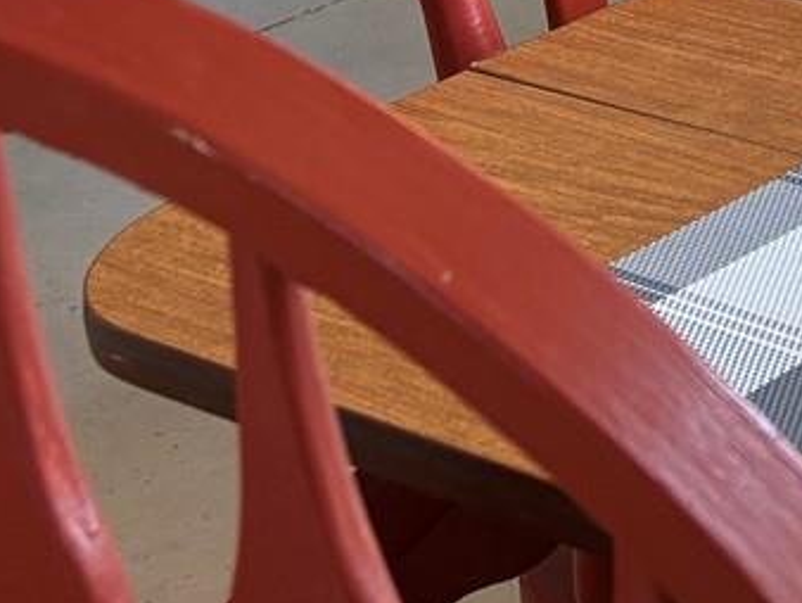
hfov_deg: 14.6
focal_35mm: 123
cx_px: 1317
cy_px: -622
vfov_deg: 10.9
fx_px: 2852
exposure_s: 1/120
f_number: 1.6
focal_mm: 5.96
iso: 100
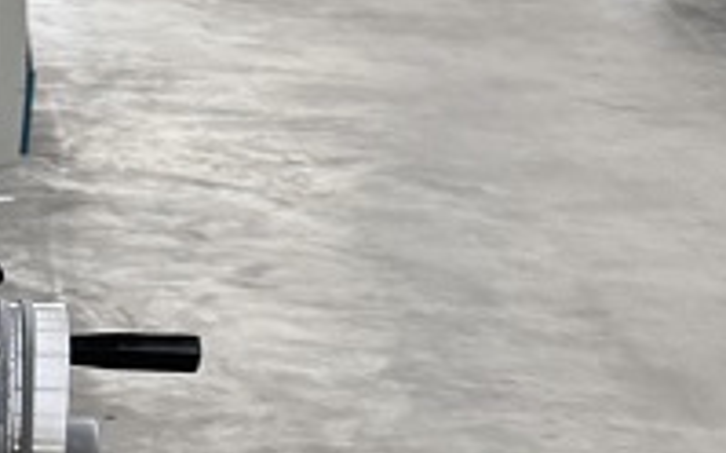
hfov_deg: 11.1
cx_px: -919
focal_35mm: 164
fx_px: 3242
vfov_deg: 7.9
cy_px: 574
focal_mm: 6.76
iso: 160
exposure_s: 1/50
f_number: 1.78
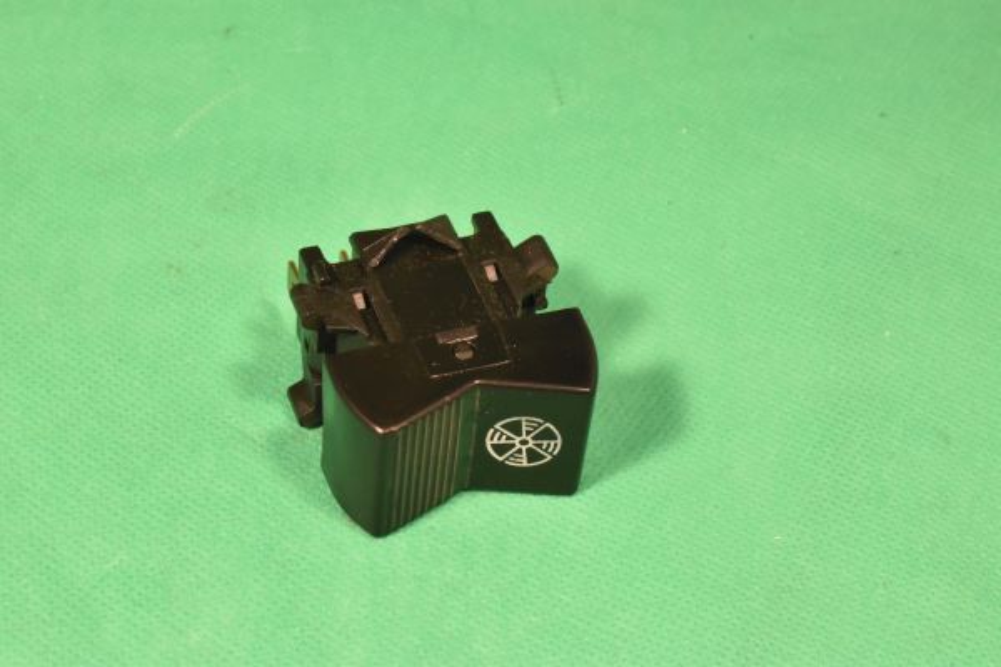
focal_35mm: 82
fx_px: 2294
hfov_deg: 24.6
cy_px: 334
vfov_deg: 16.6
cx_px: 500
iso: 3200
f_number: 20
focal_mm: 55
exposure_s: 1/100
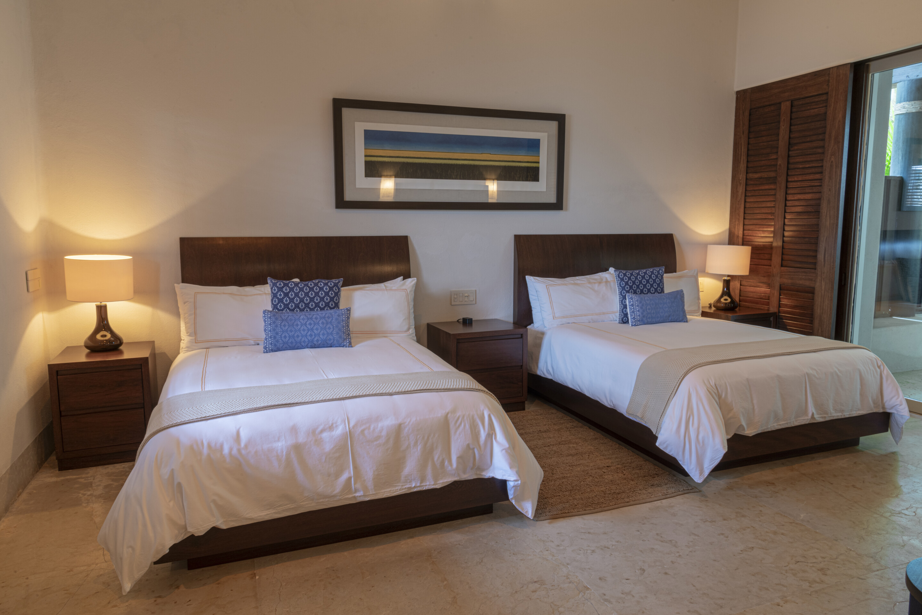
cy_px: 308
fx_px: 615
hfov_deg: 73.7
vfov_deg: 53.1
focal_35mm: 24
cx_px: 461
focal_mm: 24
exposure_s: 13
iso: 64
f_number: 22
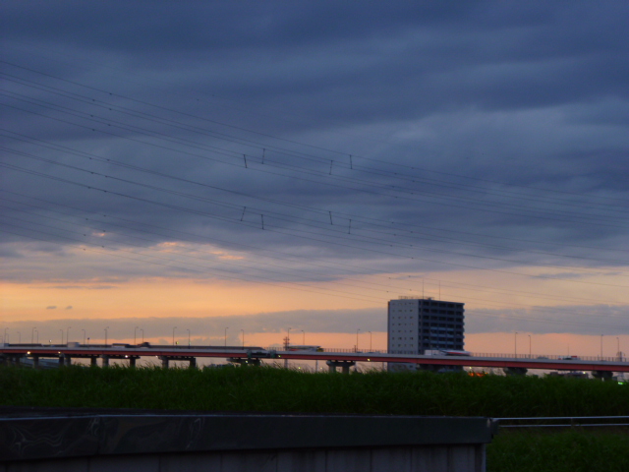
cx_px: 314
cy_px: 236
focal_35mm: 83
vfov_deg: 17.8
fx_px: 1508
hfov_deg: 23.6
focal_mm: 14.8
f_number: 5.1
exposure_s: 1/10
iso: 100
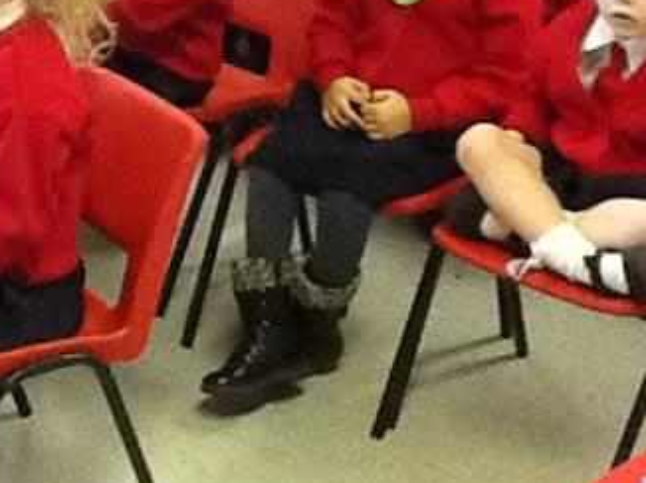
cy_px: 28
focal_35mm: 108
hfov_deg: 17.9
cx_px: 44
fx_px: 2014
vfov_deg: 13.5
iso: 320
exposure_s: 1/30
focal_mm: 2.03
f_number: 2.4
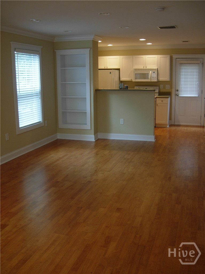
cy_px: 137
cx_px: 102
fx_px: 284
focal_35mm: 36
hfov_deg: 39.7
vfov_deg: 51.4
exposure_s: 1/18.4
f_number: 2.7
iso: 50
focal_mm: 7.5
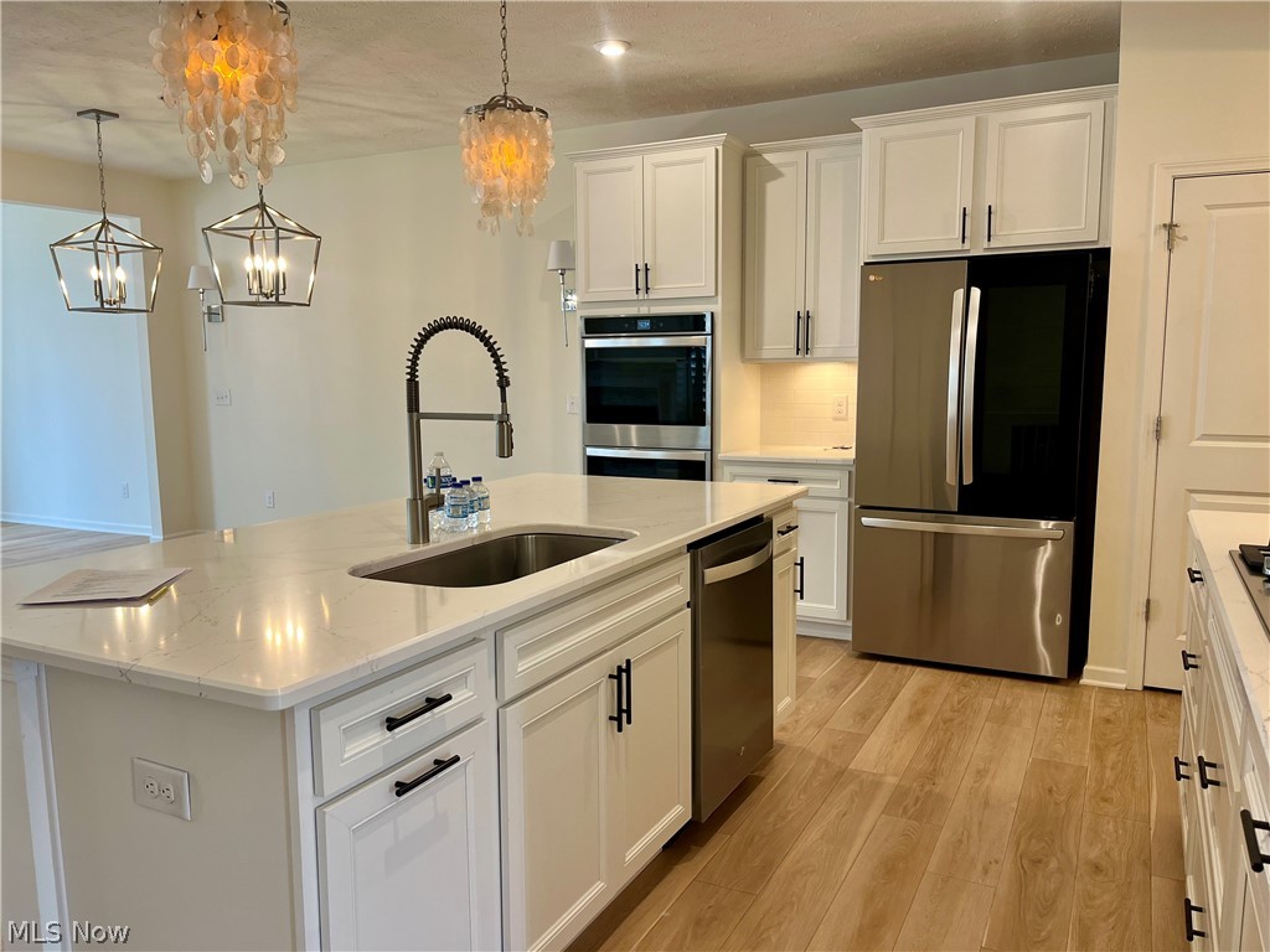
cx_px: 635
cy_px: 476
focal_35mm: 26
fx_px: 954
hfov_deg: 67.3
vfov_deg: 53.1
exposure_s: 1/120
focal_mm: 5.1
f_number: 1.6
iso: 80
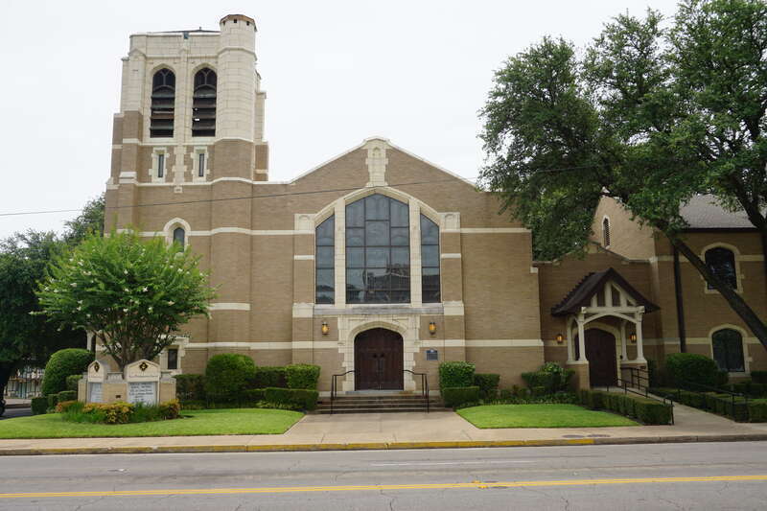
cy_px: 256
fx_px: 703
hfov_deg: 57.2
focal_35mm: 33
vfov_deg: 40.0
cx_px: 384
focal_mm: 22
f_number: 11
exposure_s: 1/125
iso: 100
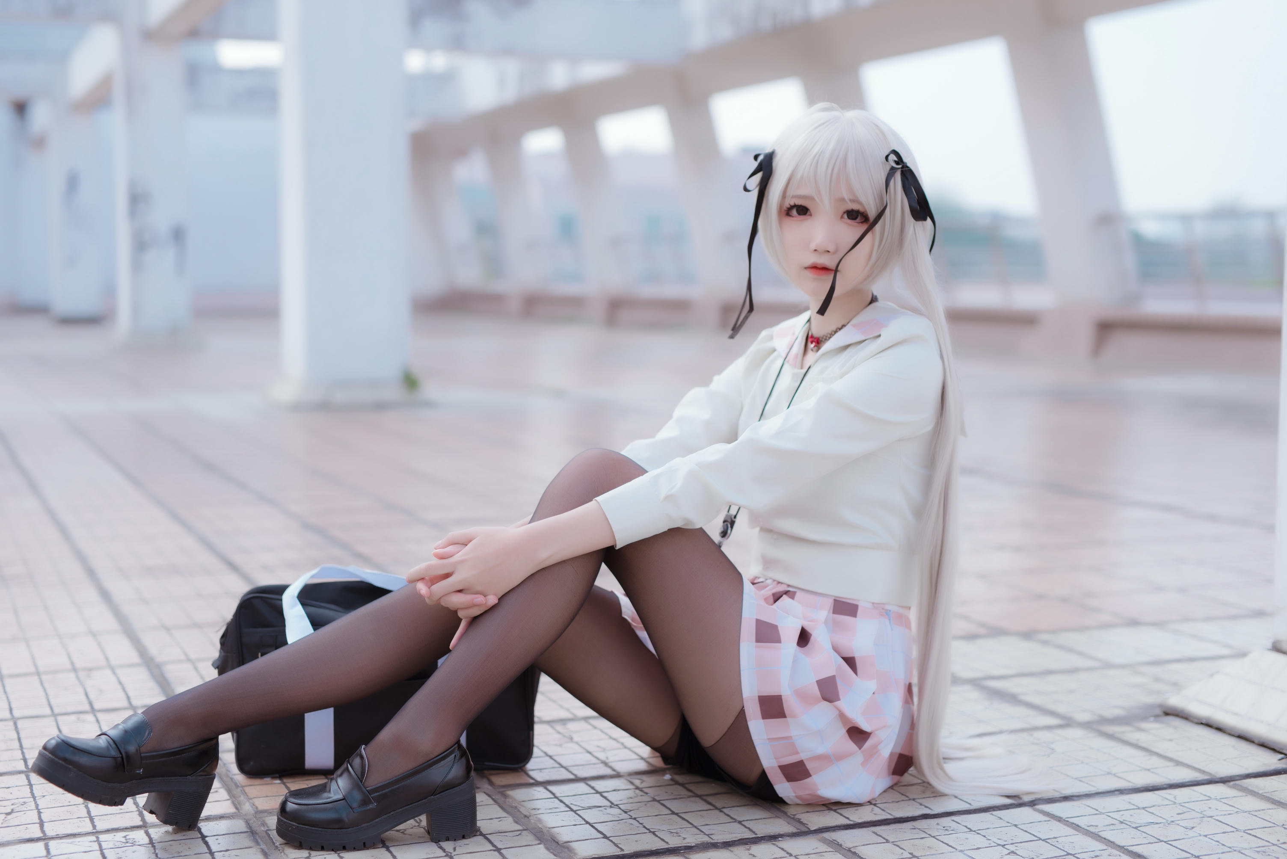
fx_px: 1788
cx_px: 644
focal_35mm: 50
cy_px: 430
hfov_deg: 39.6
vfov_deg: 27.0
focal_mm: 50
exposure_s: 1/800
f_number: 2.5
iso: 100
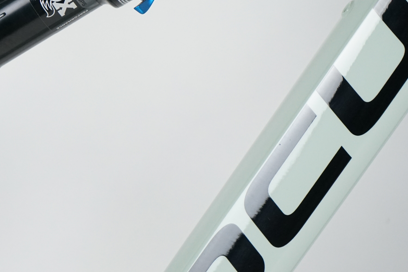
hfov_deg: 14.5
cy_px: 22
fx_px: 1587
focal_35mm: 140
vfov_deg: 9.7
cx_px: 20
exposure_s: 1/200
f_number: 5.6
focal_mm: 70
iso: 2500
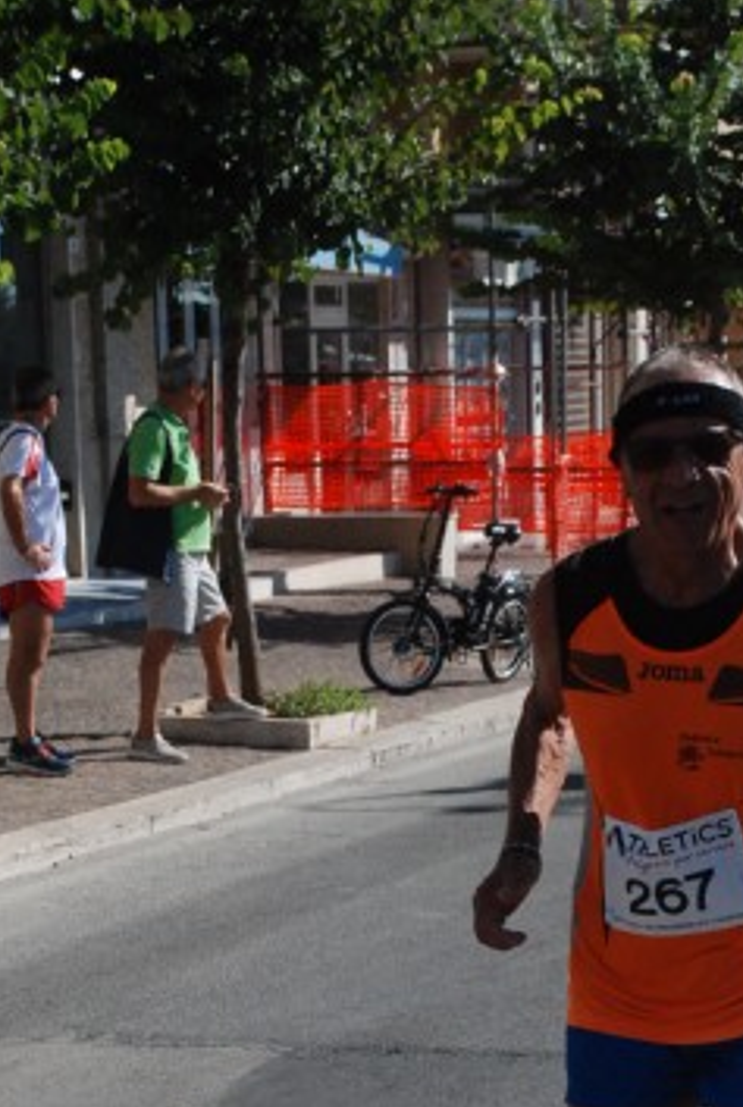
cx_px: 447
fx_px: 3142
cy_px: 925
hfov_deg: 13.5
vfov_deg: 19.7
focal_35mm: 102
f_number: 8
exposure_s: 1/2000
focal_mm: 40
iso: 1000
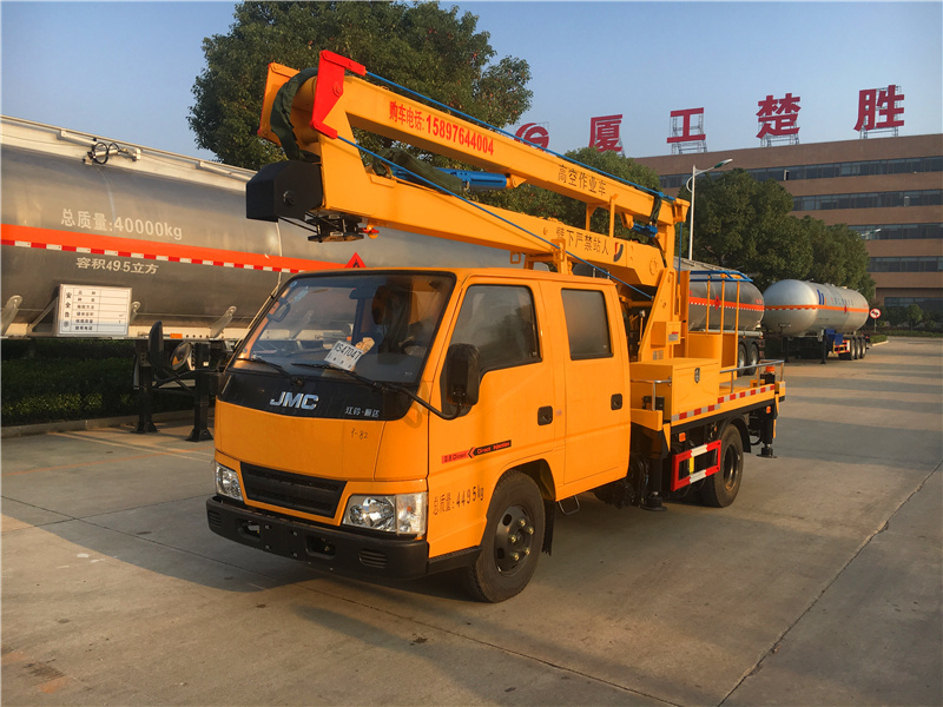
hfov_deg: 61.7
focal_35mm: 29
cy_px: 354
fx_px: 790
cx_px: 472
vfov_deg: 48.2
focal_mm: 4.15
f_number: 2.2
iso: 25
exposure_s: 1/777
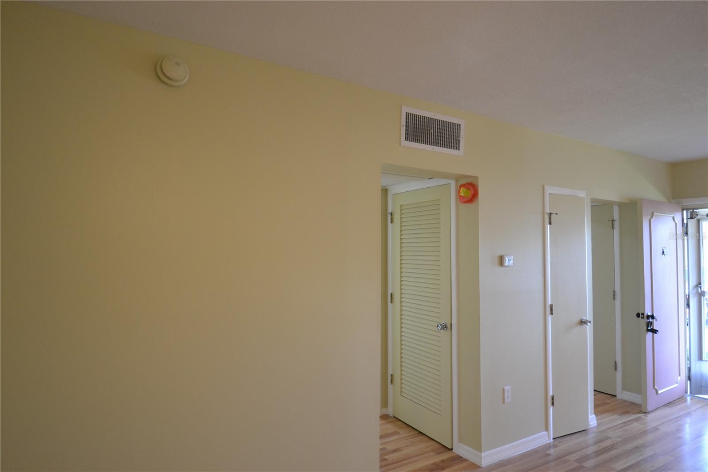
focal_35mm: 21
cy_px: 236
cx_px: 354
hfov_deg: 81.2
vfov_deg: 59.5
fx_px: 413
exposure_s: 1/60
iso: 640
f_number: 4
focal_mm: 14
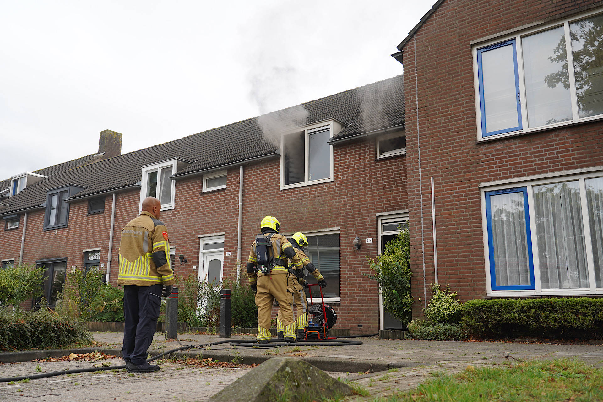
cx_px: 302
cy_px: 201
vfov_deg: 43.6
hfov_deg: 61.9
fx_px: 502
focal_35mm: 30
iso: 100
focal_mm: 30
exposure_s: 1/320
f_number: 4.5
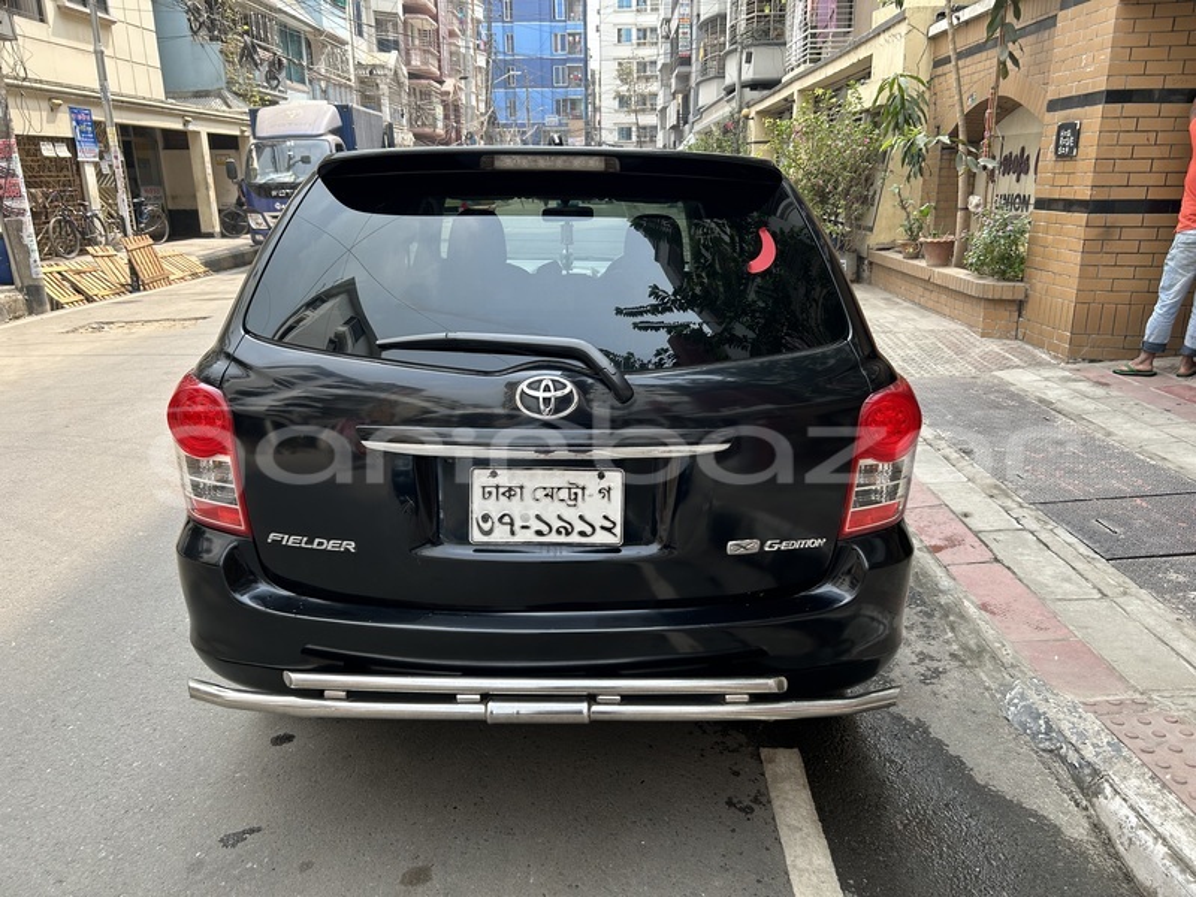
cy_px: 448
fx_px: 898
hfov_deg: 67.3
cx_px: 598
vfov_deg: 53.1
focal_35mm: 26
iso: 50
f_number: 1.5
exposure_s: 1/674
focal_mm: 5.7
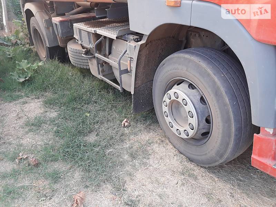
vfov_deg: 49.7
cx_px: 138
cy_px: 104
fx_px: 223
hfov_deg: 63.4
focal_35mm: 28
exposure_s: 1/100
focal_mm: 3.7
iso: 64
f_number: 1.9
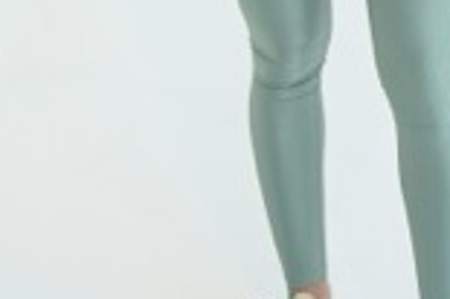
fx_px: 1936
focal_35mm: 155
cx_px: 390
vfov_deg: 8.4
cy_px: -316
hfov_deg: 13.2
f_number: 5.6
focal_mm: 25
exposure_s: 1/125
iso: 500
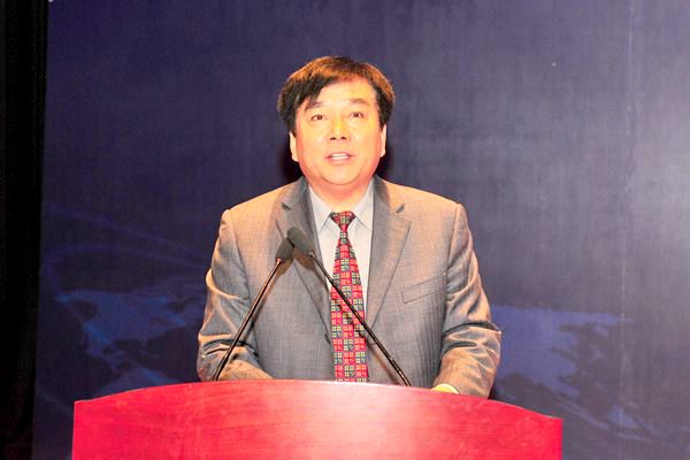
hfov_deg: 33.4
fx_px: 1150
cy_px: 230
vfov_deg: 22.6
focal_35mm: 60
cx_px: 345
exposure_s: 1/125
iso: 800
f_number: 3.5
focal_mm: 60
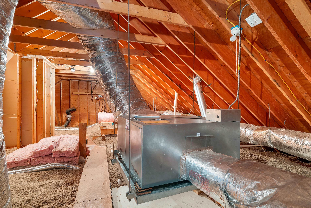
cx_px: 156
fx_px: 156
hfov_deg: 90.0
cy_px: 104
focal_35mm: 18
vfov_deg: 67.4
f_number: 8
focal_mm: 18
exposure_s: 1.6
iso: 400
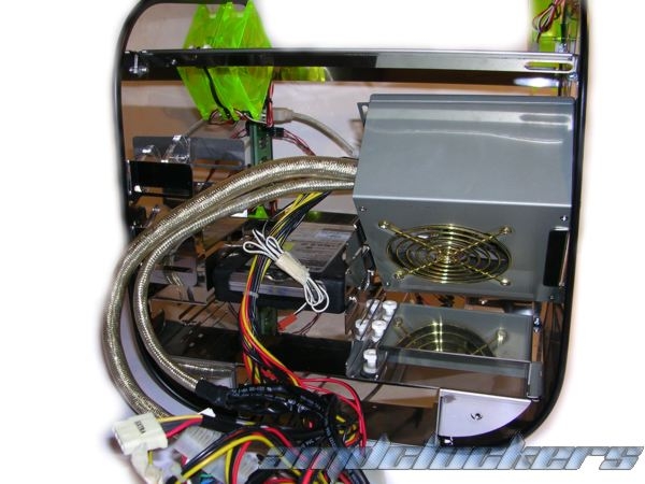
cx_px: 322
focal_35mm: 38
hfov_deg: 49.0
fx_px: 708
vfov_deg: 37.7
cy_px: 242
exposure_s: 1/60.1
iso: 50
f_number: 2.8
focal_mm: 5.8
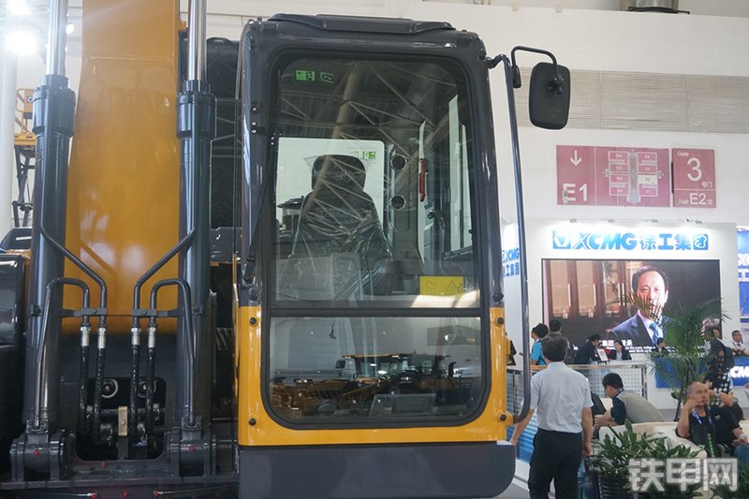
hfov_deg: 43.6
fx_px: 936
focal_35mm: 45
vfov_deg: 29.9
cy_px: 250
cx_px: 374
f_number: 5
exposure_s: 1/60
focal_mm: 30
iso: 800
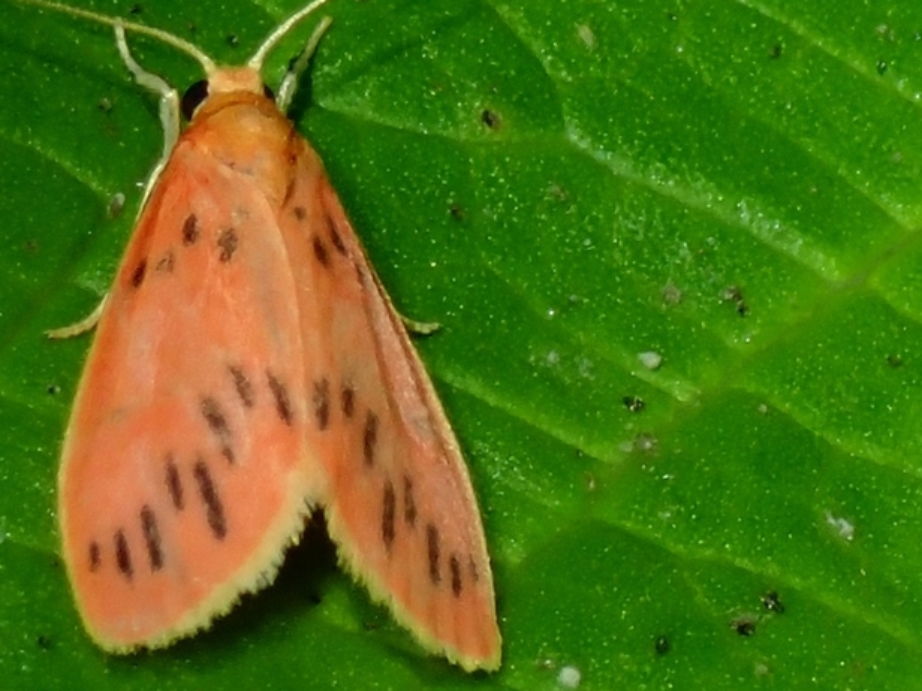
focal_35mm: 185
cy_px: 227
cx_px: 241
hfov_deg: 10.7
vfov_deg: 8.0
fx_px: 4927
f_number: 6.3
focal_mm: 18
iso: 160
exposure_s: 1/400
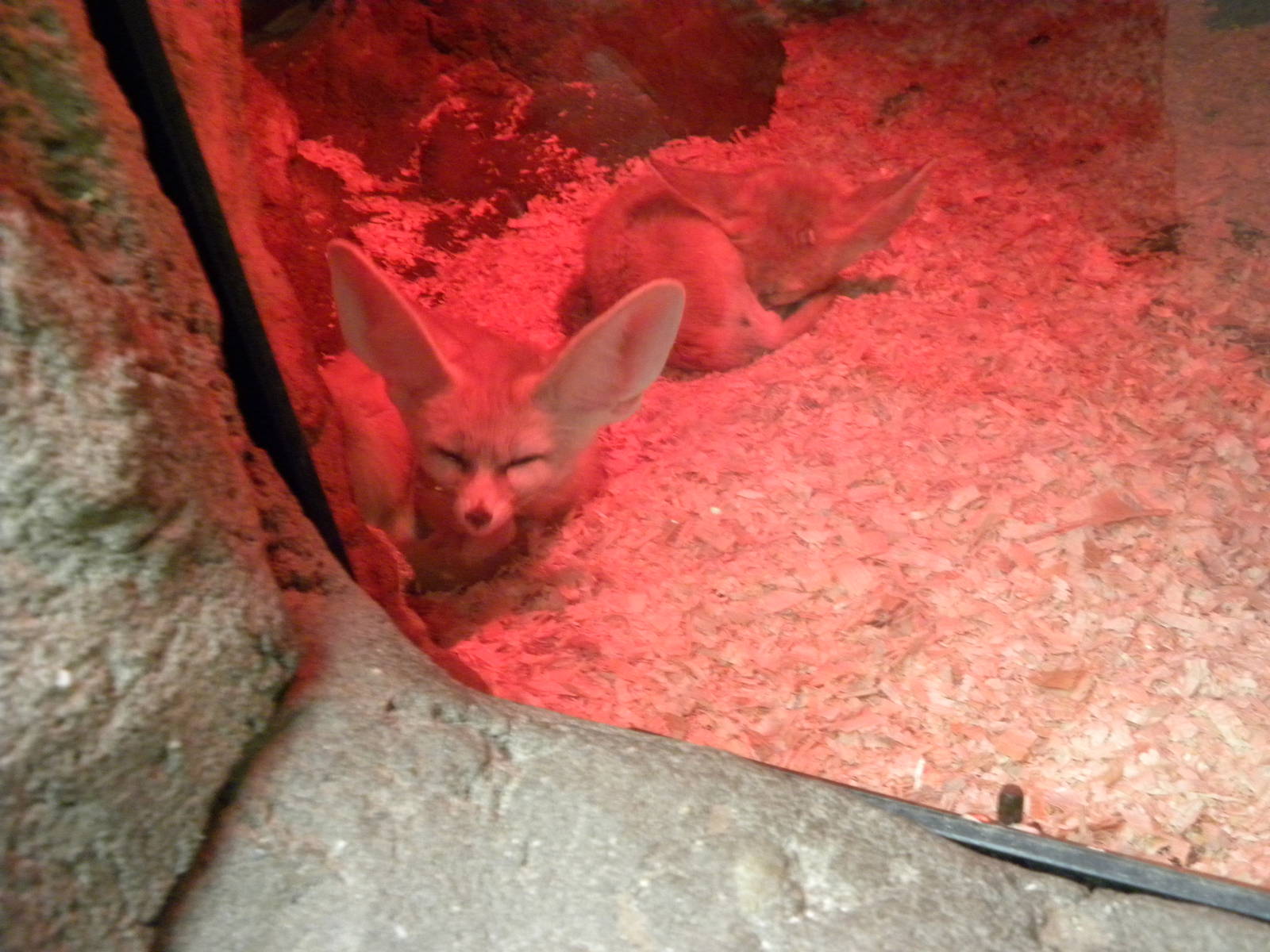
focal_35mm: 33
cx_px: 635
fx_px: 1211
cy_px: 476
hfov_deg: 55.4
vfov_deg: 42.9
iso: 400
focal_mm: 5.9
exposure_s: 1/12.5
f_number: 2.8
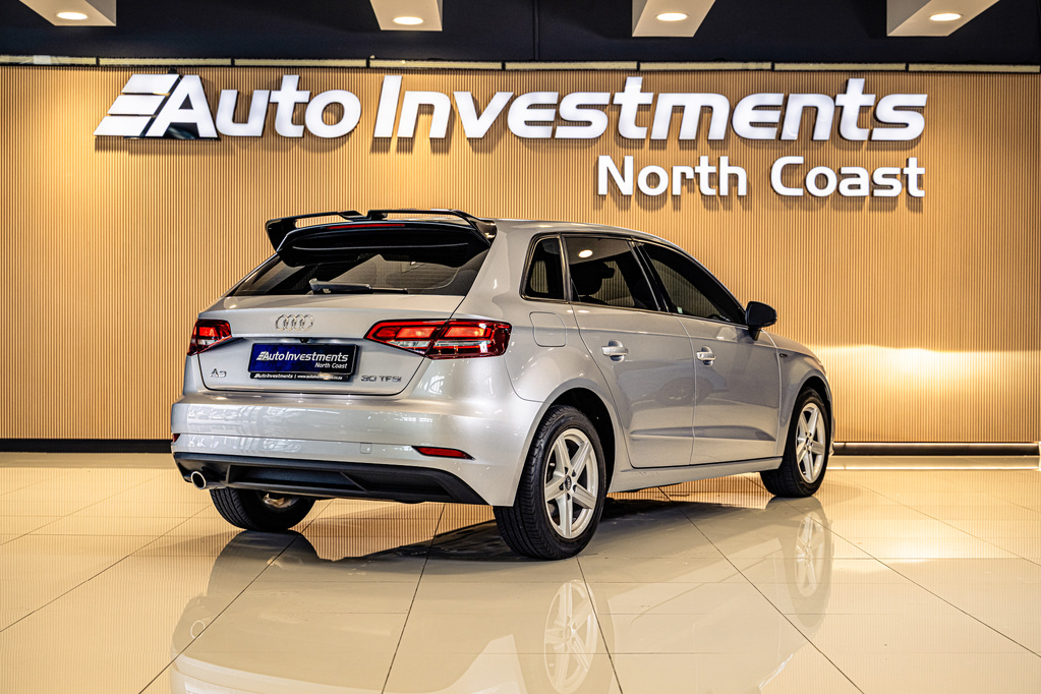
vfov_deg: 27.0
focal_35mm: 50
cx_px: 520
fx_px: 1446
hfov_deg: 39.6
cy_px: 347
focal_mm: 50
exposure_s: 1/125
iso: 500
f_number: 4
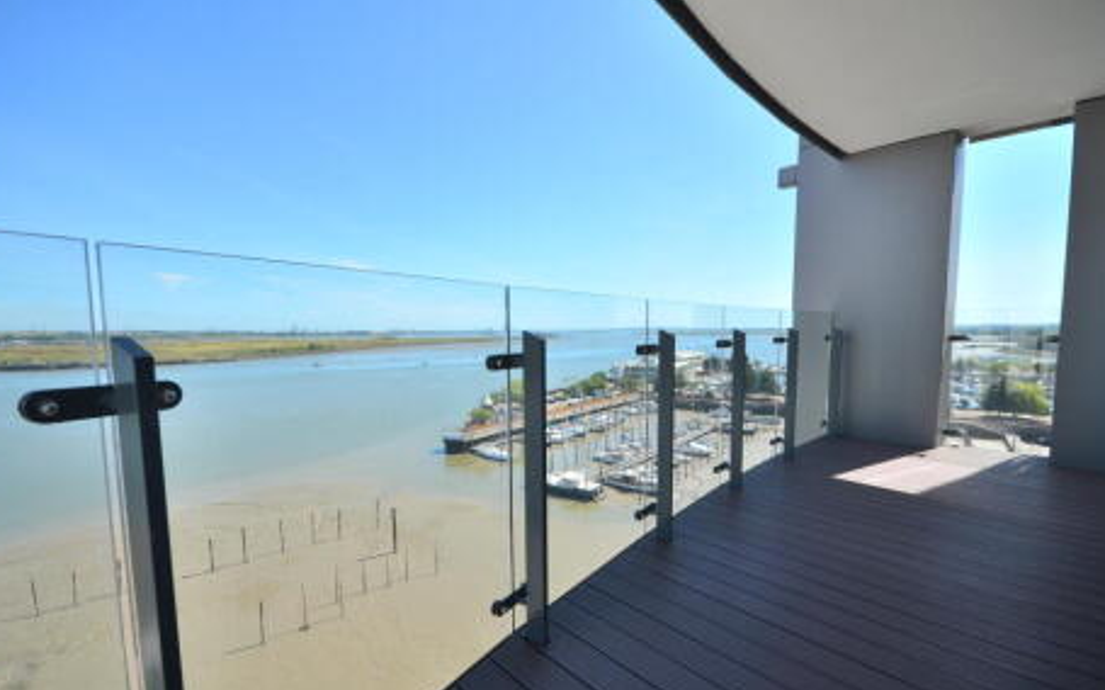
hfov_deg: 97.8
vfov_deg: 71.1
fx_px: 482
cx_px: 546
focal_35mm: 16
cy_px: 366
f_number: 8
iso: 110
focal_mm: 10
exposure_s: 1/250
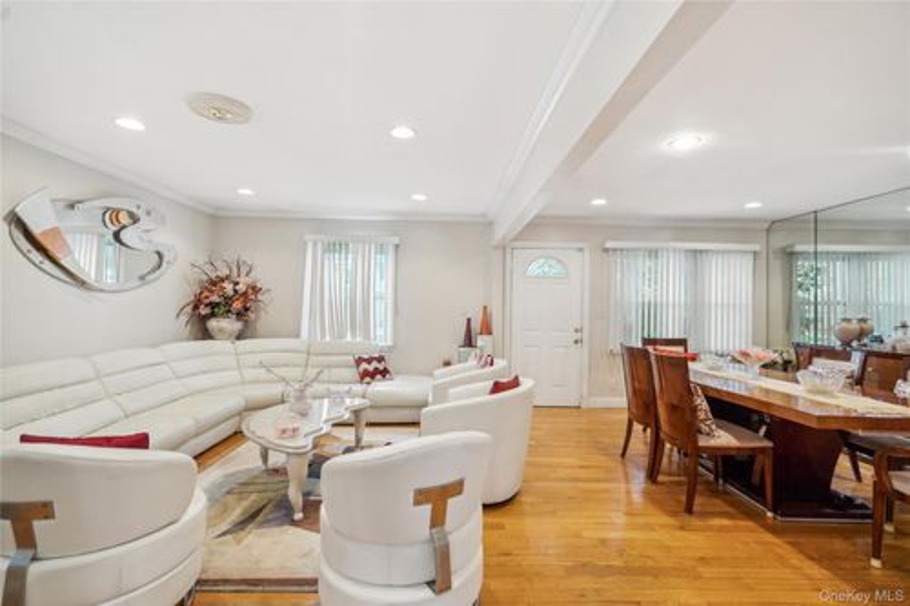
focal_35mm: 16
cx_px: 455
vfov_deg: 73.7
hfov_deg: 96.8
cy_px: 303
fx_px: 404
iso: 800
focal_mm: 16
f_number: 5
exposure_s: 1/80
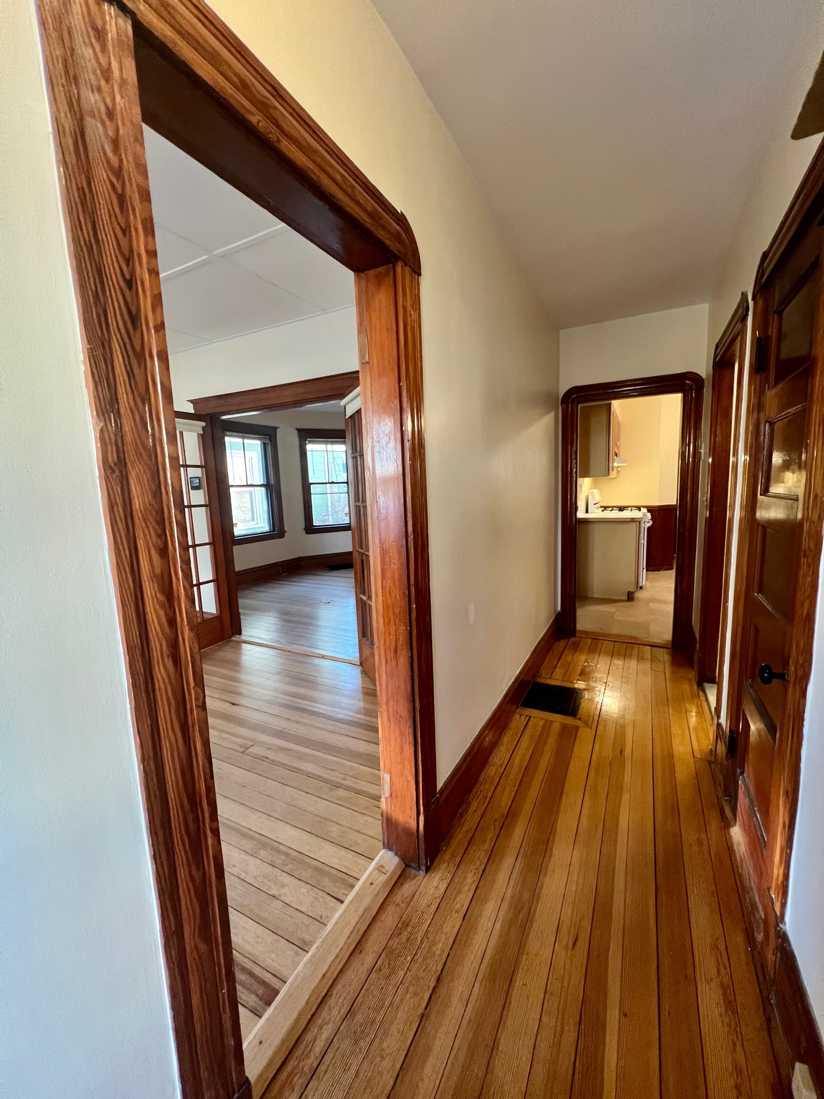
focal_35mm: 13
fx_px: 413
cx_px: 412
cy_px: 550
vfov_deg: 106.2
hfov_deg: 89.9
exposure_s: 1/60
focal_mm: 1.57
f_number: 1.8
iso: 320
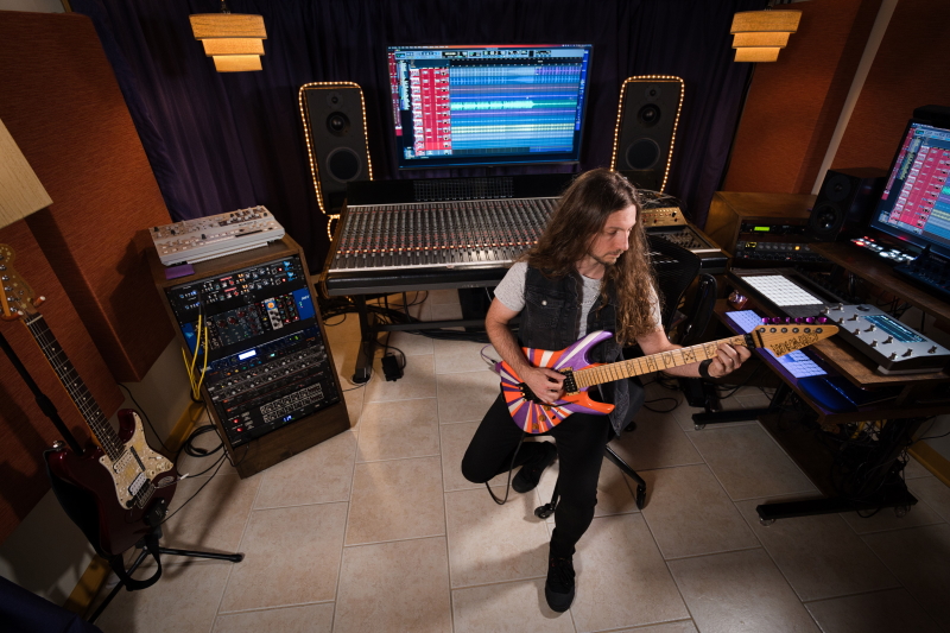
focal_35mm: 16
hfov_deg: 95.0
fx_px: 435
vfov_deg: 72.0
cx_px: 475
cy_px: 316
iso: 1000
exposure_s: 1/100
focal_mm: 16.5
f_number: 2.8
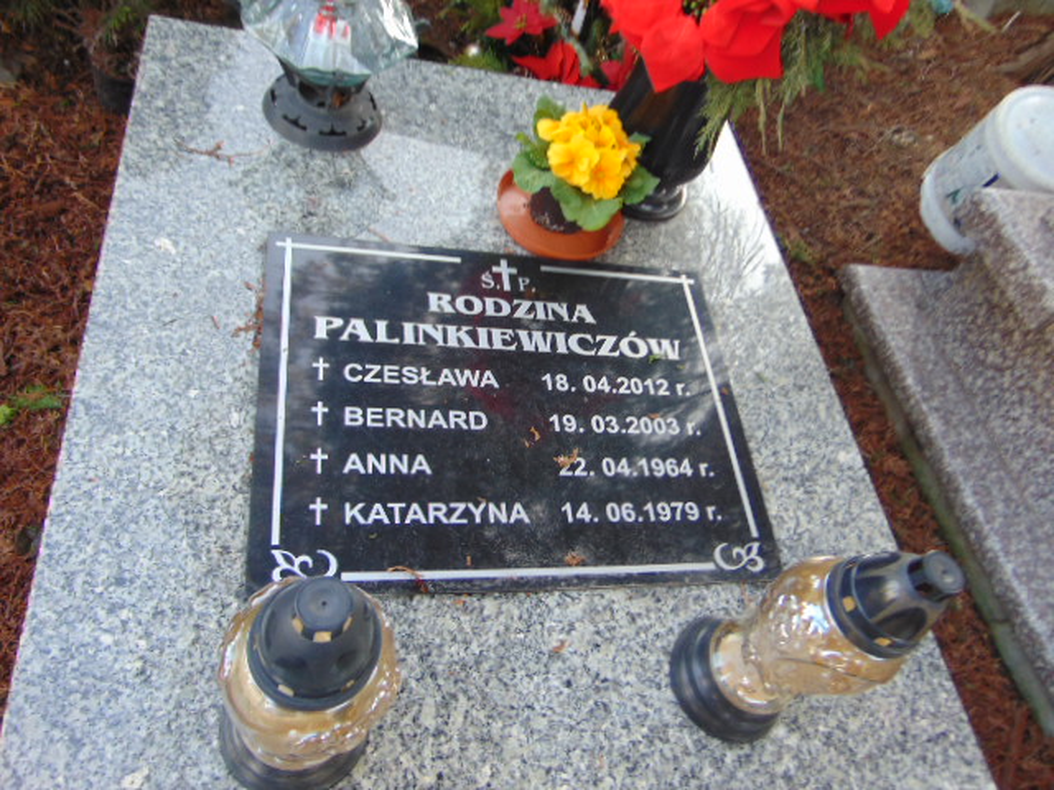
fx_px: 761
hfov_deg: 69.4
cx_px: 527
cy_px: 395
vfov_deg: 54.9
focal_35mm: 25
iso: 80
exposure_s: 1/50
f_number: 3
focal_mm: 4.5
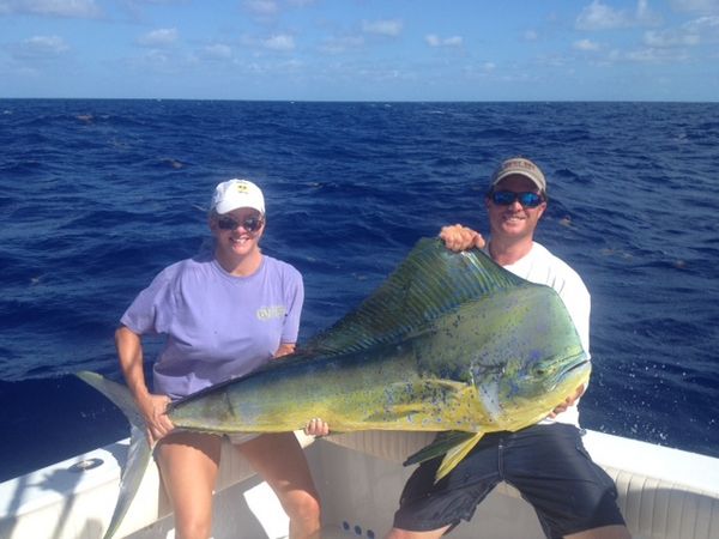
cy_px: 270
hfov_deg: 52.6
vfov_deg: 40.7
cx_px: 360
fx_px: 727
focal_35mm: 35
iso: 64
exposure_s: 1/1623
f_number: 2.4
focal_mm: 4.28
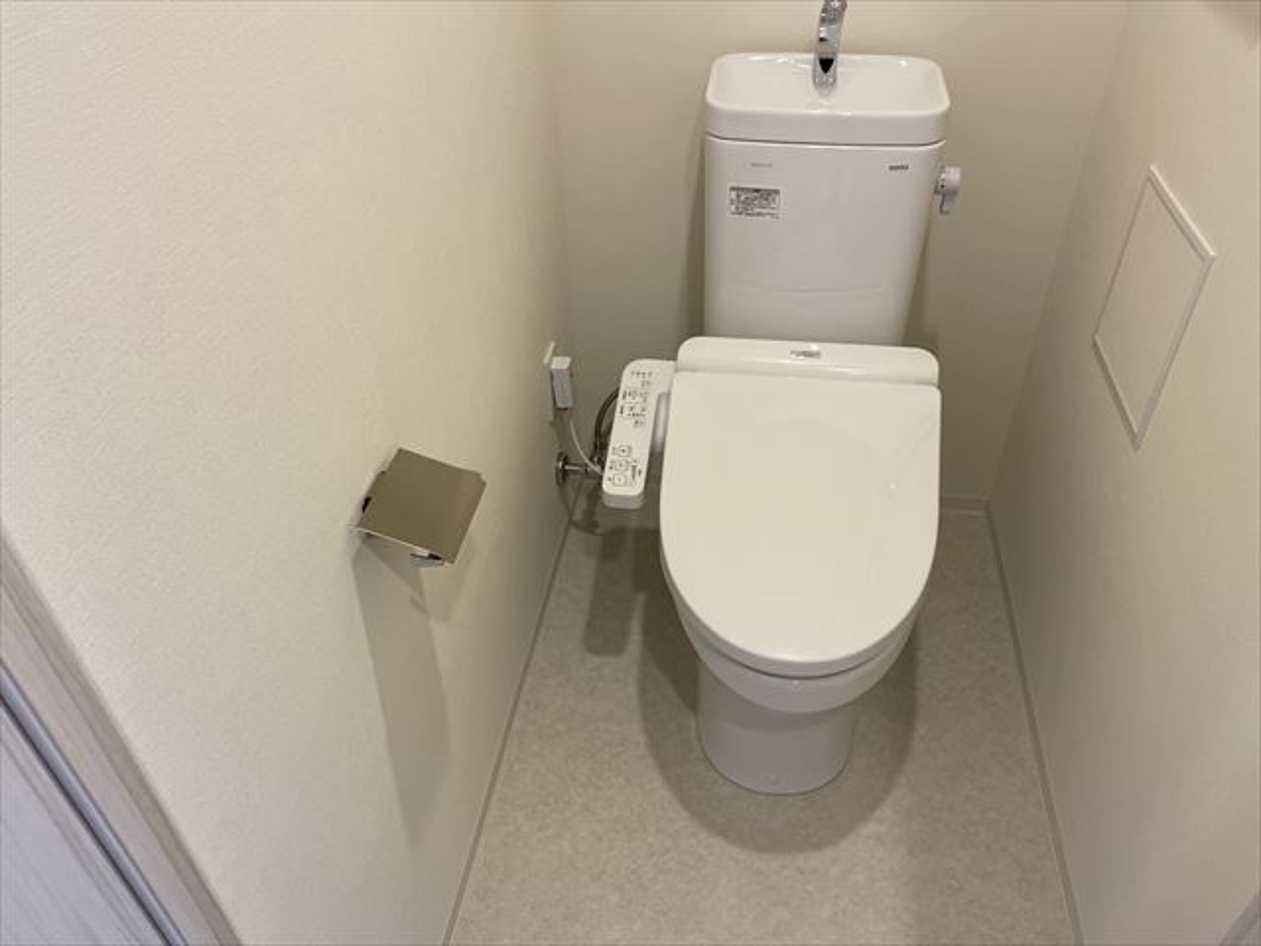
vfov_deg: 53.1
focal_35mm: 26
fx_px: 947
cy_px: 473
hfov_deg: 67.3
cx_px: 630
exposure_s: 1/100
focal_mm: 4.25
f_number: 1.8
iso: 125
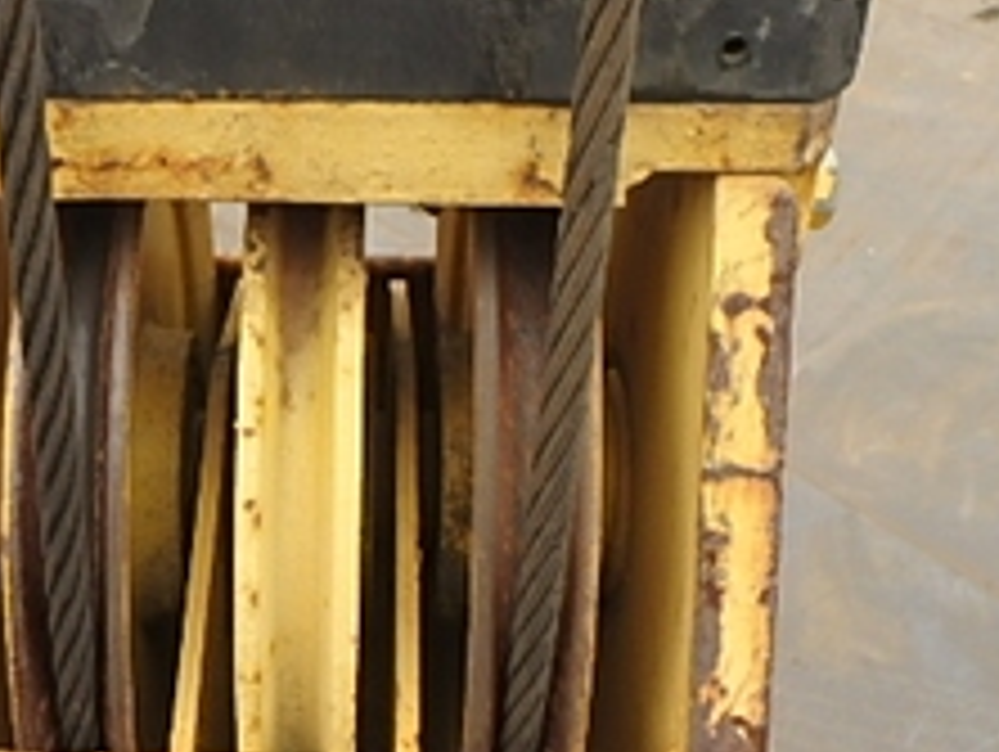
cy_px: 527
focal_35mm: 54
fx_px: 1560
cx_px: 328
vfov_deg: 26.9
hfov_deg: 35.1
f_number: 4.1
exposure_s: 1/160
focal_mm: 4.5
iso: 125
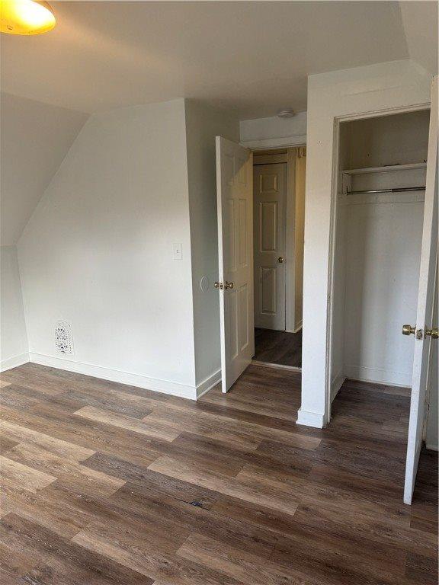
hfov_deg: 56.8
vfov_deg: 71.6
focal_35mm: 24
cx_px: 220
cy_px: 292
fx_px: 406
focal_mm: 6.76
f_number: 1.78
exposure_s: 1/120
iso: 160
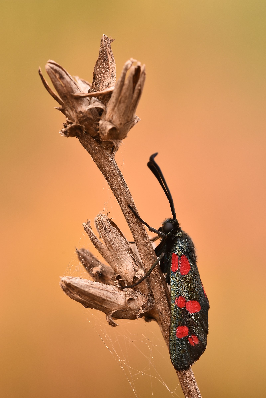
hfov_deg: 8.7
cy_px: 199
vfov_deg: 13.0
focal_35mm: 158
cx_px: 133
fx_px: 1745
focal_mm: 105
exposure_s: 1
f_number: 16
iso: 250
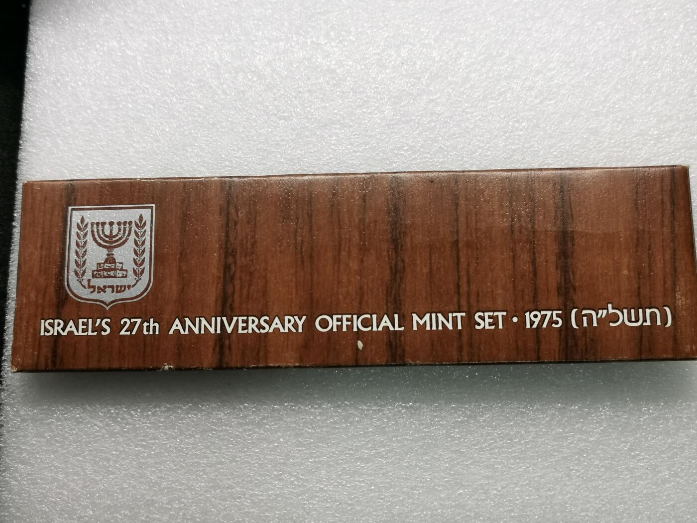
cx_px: 348
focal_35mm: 48
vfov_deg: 30.3
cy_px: 262
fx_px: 966
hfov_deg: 39.7
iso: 64
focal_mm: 5.56
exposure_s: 1/100
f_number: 1.6
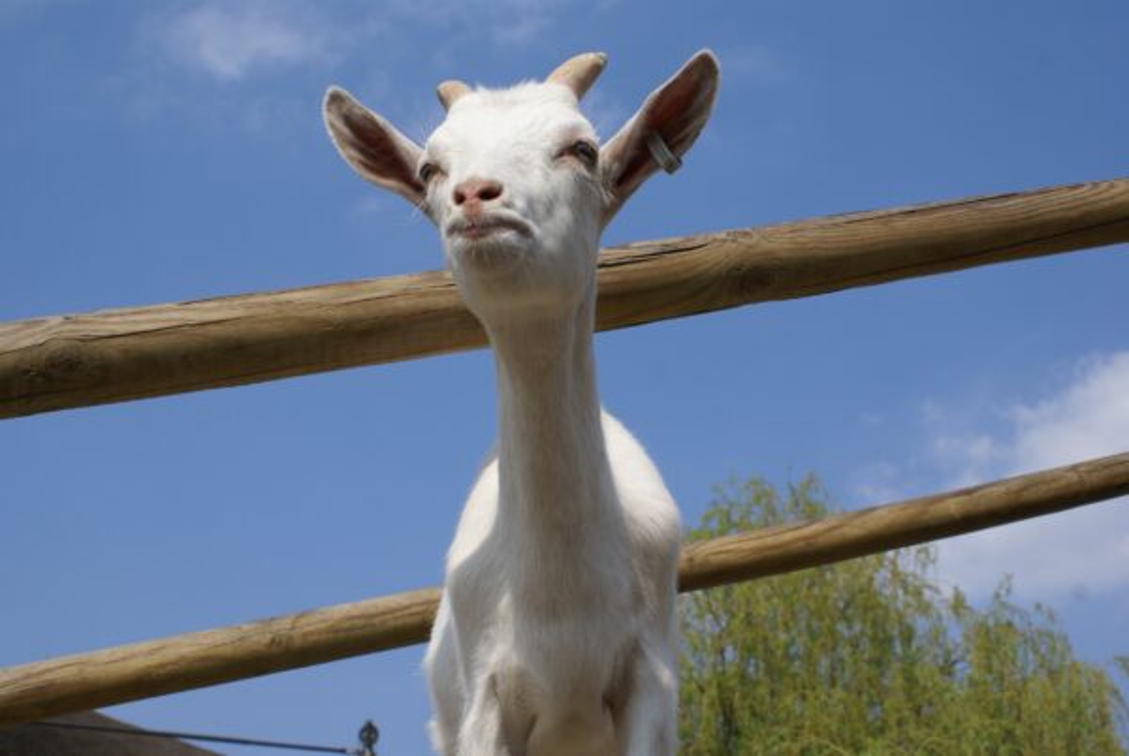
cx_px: 564
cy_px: 378
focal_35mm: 45
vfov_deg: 30.0
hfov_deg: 43.5
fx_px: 1413
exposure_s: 1/250
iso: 100
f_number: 9
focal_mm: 30
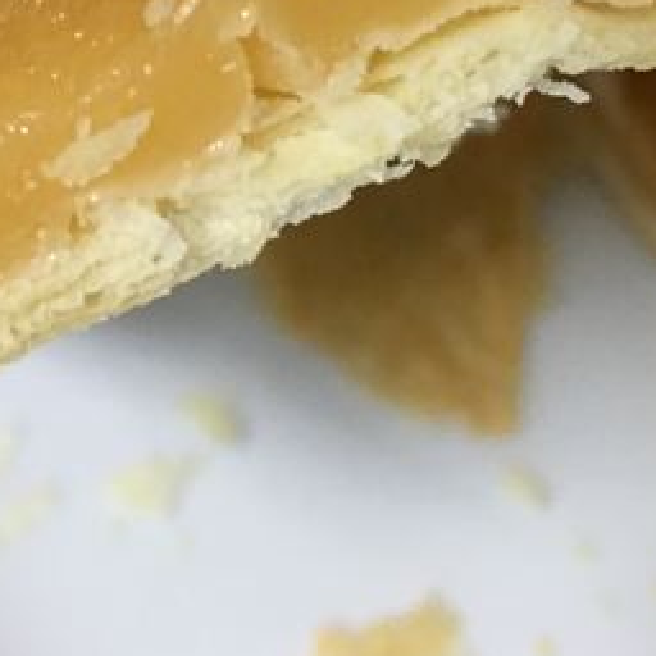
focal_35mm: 80
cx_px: 277
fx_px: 1715
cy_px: -38
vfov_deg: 20.8
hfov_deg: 21.6
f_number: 2.2
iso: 50
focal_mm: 4.15
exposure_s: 1/15
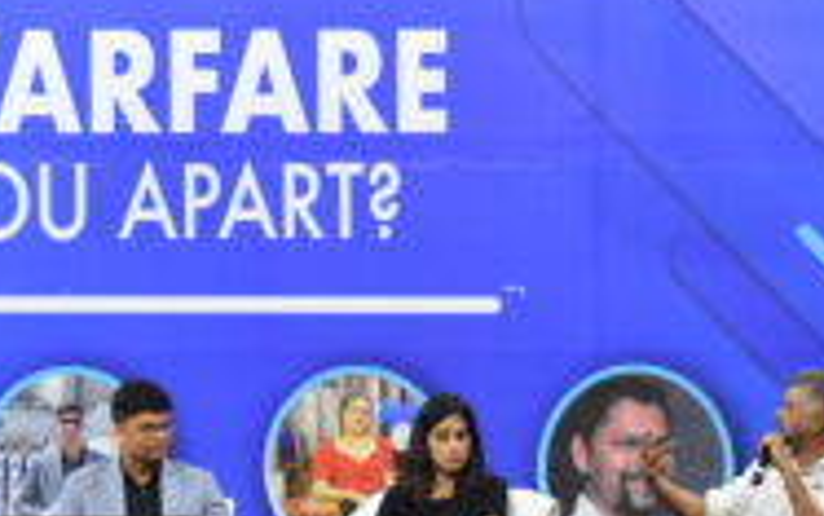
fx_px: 5773
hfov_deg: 8.1
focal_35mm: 257
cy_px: 490
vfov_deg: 5.1
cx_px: 75
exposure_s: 1/60
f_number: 4.5
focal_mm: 70
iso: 1250
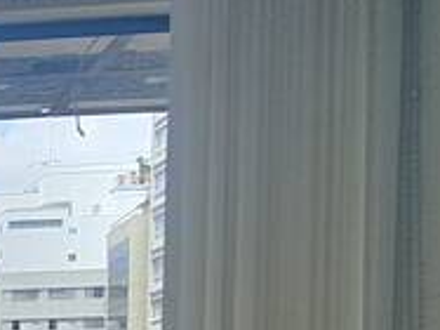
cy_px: 476
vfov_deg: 14.0
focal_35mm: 100
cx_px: -560
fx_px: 1270
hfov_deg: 14.4
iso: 50
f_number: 2.2
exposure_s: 1/153
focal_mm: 1.8
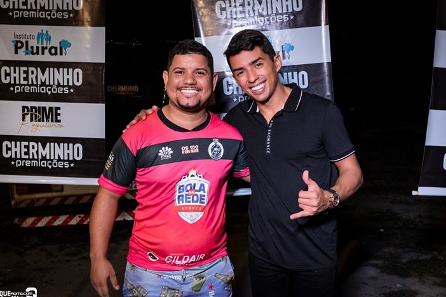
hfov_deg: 50.7
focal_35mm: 38
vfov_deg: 35.1
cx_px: 230
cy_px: 147
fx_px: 471
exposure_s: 1/400
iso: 2500
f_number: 2.8
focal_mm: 24
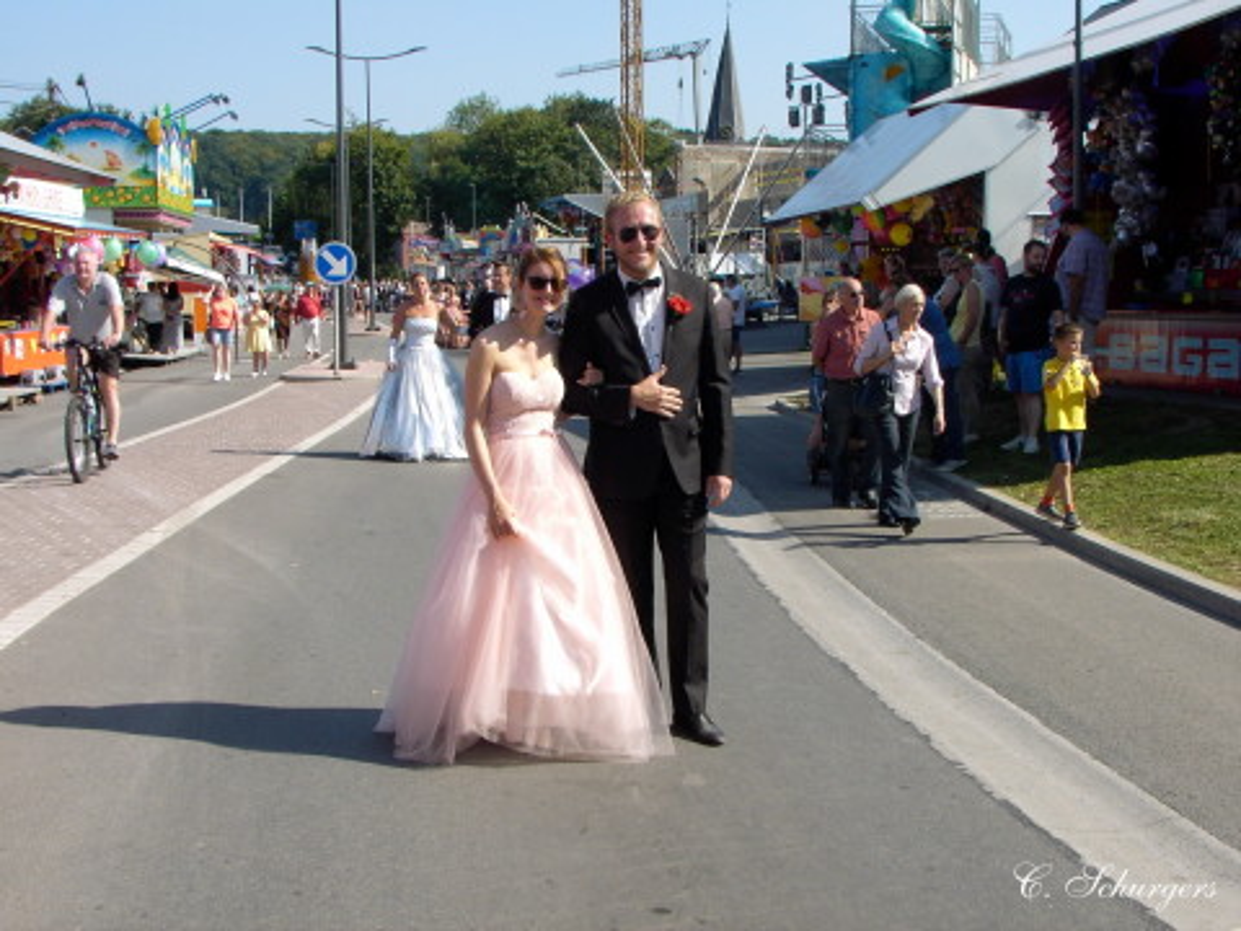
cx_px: 620
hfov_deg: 38.9
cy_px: 466
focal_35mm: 49
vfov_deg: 29.7
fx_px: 1757
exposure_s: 1/260
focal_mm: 7.5
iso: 70
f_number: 5
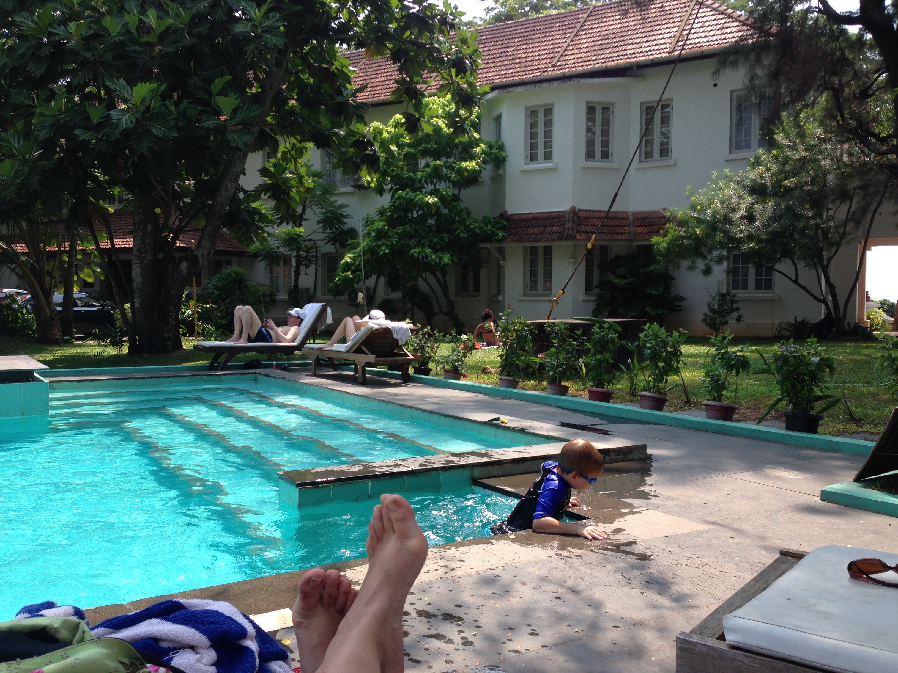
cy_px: 336
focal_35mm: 33
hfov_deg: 55.4
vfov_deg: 42.9
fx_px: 856
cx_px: 449
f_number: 2.4
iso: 50
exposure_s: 1/704
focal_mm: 4.12
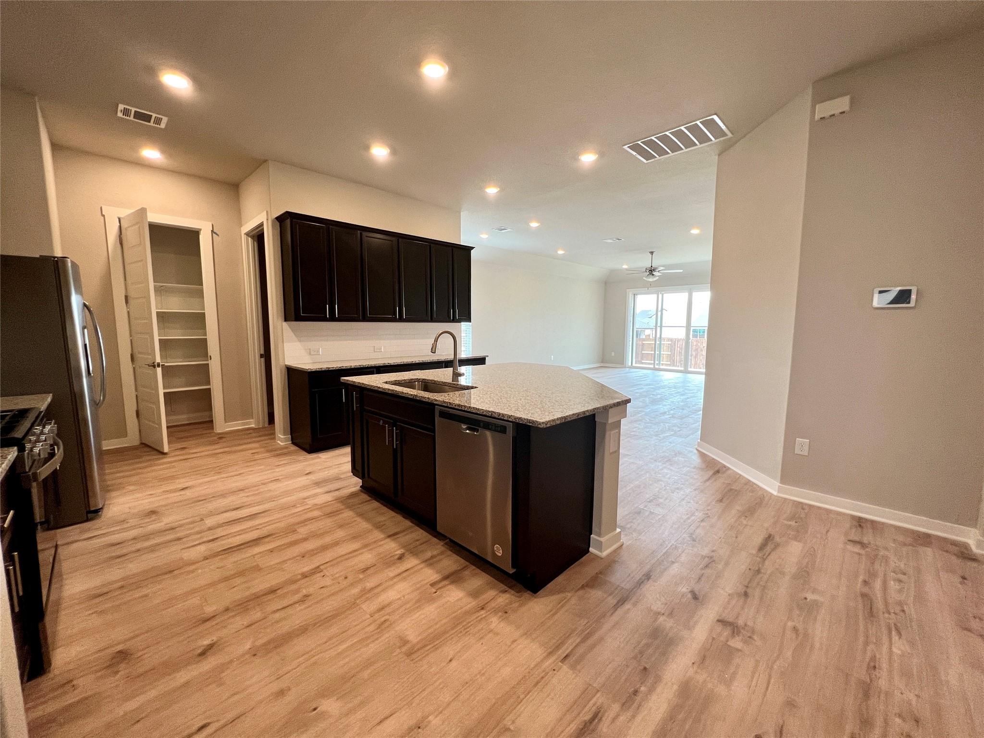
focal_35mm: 13
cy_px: 369
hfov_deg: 106.2
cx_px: 492
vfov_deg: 89.9
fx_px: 370
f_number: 1.8
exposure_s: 1/120
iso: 125
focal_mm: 1.57
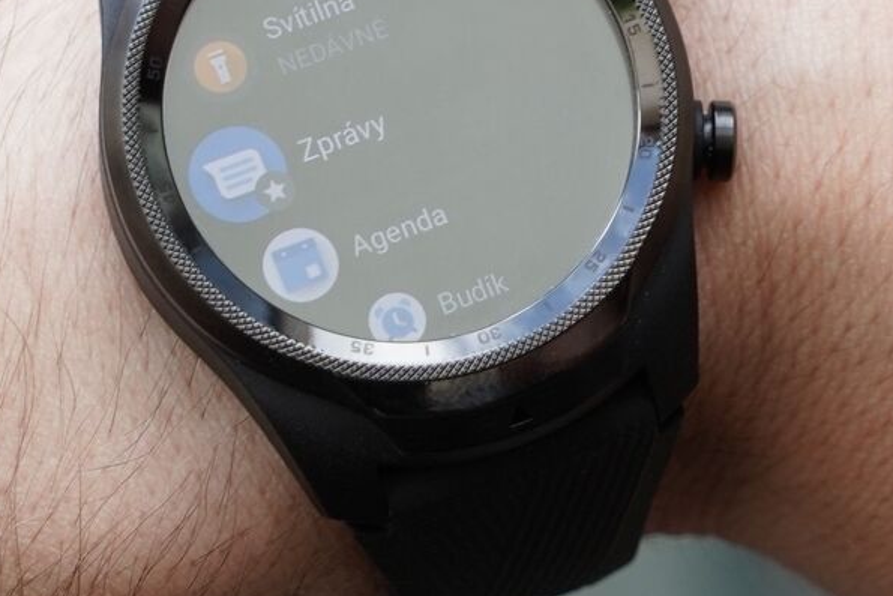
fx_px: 2804
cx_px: 413
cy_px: 181
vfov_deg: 12.1
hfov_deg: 18.1
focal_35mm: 113
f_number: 5.6
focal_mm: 70
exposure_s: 1/160
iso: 320
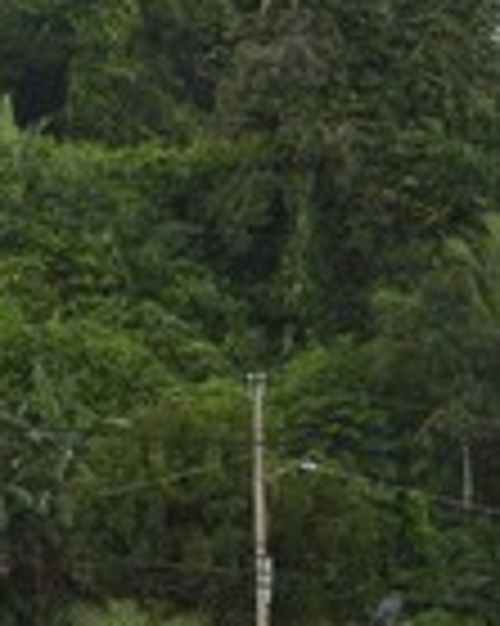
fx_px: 3667
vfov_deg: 9.7
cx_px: 387
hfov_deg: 7.8
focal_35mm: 198
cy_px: 540
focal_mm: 70
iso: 400
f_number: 6.3
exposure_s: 1/100
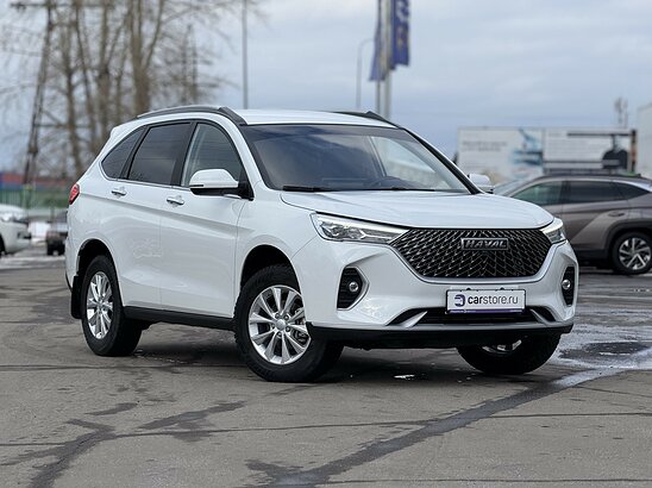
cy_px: 244
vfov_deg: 12.3
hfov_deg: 16.4
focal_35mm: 120
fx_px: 2258
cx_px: 326
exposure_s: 1/497
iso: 50
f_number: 2.8
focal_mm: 15.66
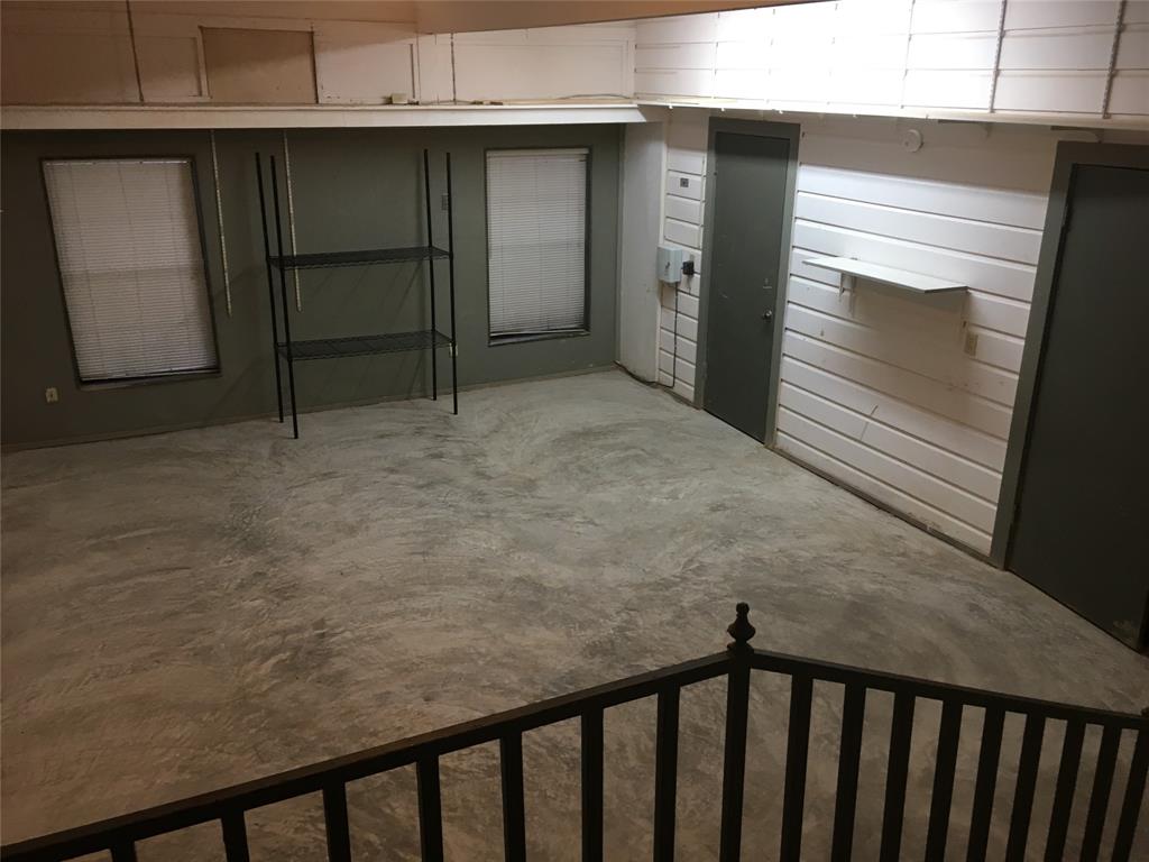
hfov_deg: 61.7
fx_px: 963
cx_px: 574
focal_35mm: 29
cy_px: 431
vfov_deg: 48.2
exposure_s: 1/30
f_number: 2.2
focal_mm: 4.15
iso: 64
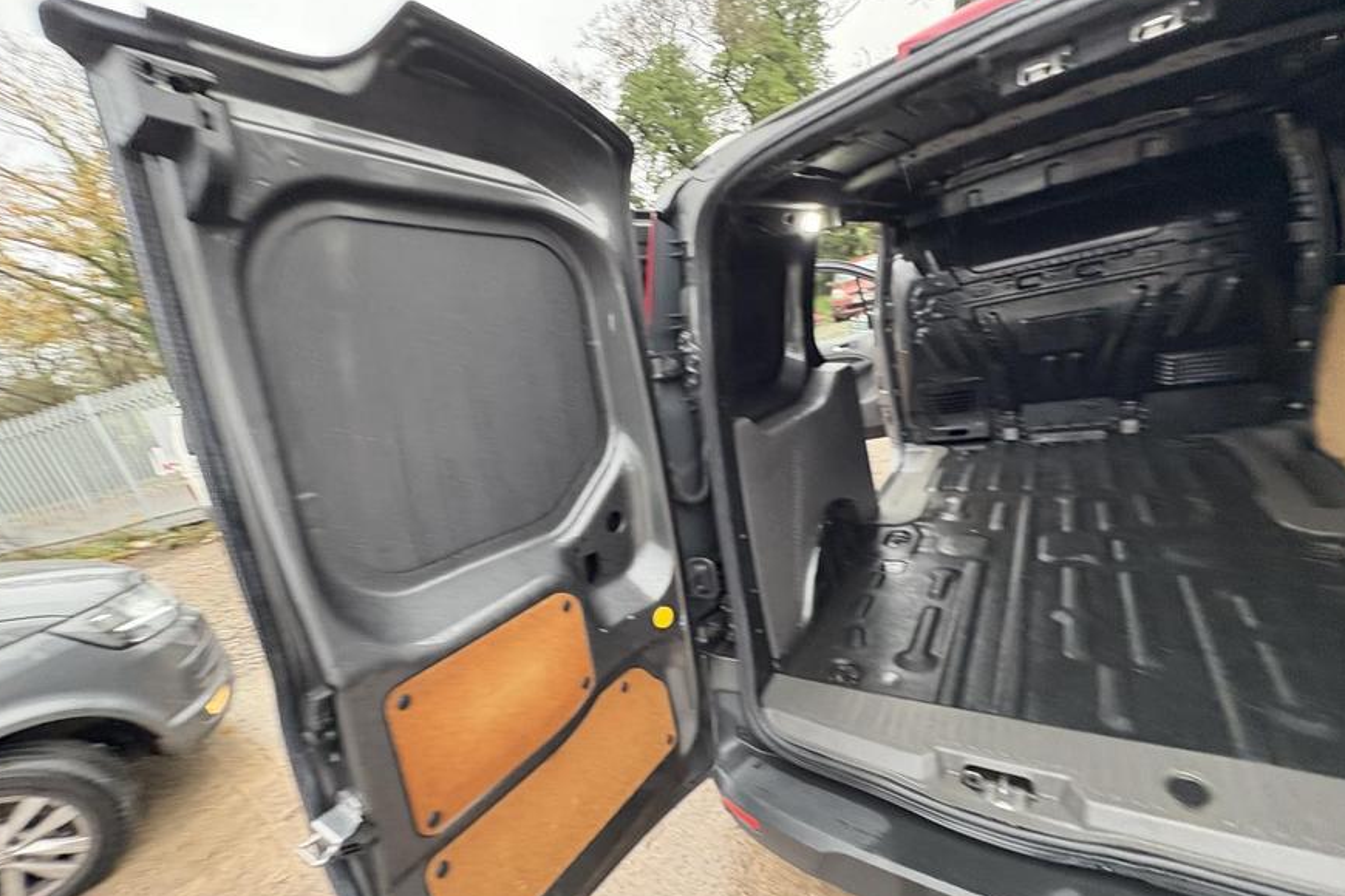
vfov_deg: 77.3
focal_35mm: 15
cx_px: 669
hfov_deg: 100.4
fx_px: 560
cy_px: 473
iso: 400
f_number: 2.2
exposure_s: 1/60
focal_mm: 2.22
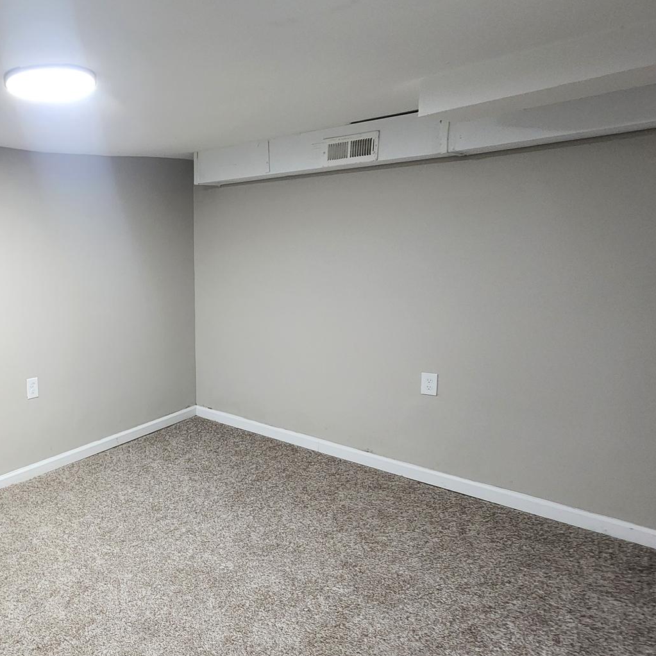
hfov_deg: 58.7
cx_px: 80
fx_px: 493
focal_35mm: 23
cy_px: 348
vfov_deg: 67.2
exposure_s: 1/40
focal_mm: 2.2
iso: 320
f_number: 2.2
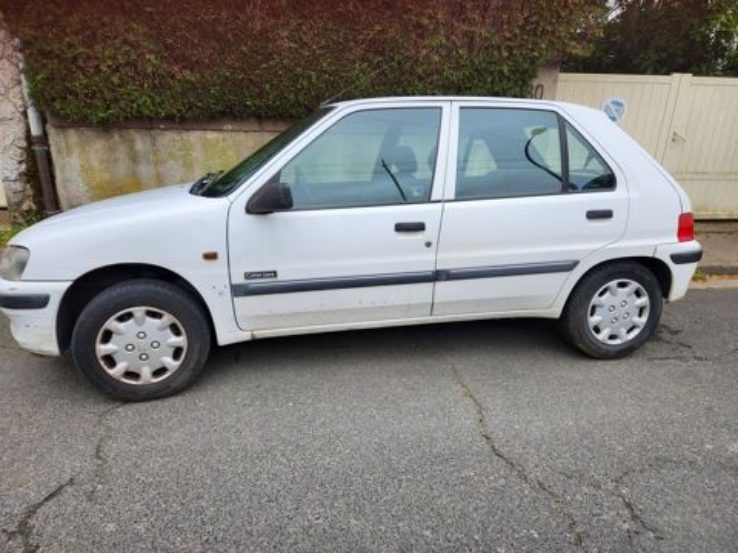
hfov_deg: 73.9
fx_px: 490
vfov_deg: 58.9
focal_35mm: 23
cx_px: 369
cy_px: 276
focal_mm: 5.4
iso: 20
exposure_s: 1/210
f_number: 1.8
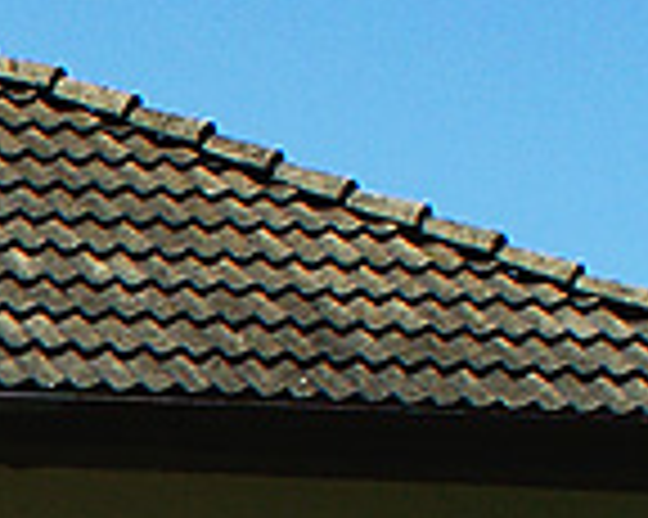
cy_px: 1243
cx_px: -1282
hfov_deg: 5.2
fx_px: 6734
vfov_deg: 4.3
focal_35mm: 351
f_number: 10
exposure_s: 1/400
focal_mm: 35
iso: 200
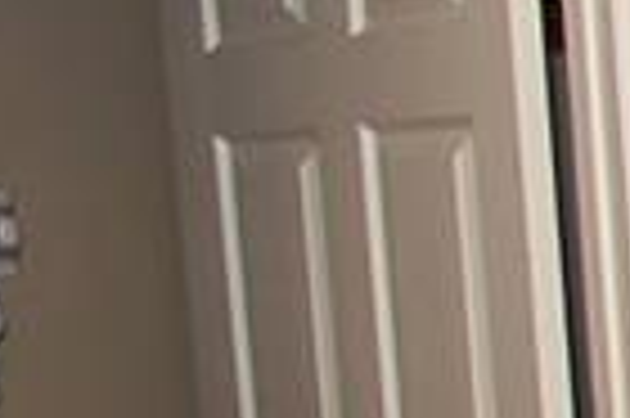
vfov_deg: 8.1
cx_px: 2056
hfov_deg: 9.3
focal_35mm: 161
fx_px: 2814
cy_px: 832
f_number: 8
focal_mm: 15
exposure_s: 1/50
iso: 400
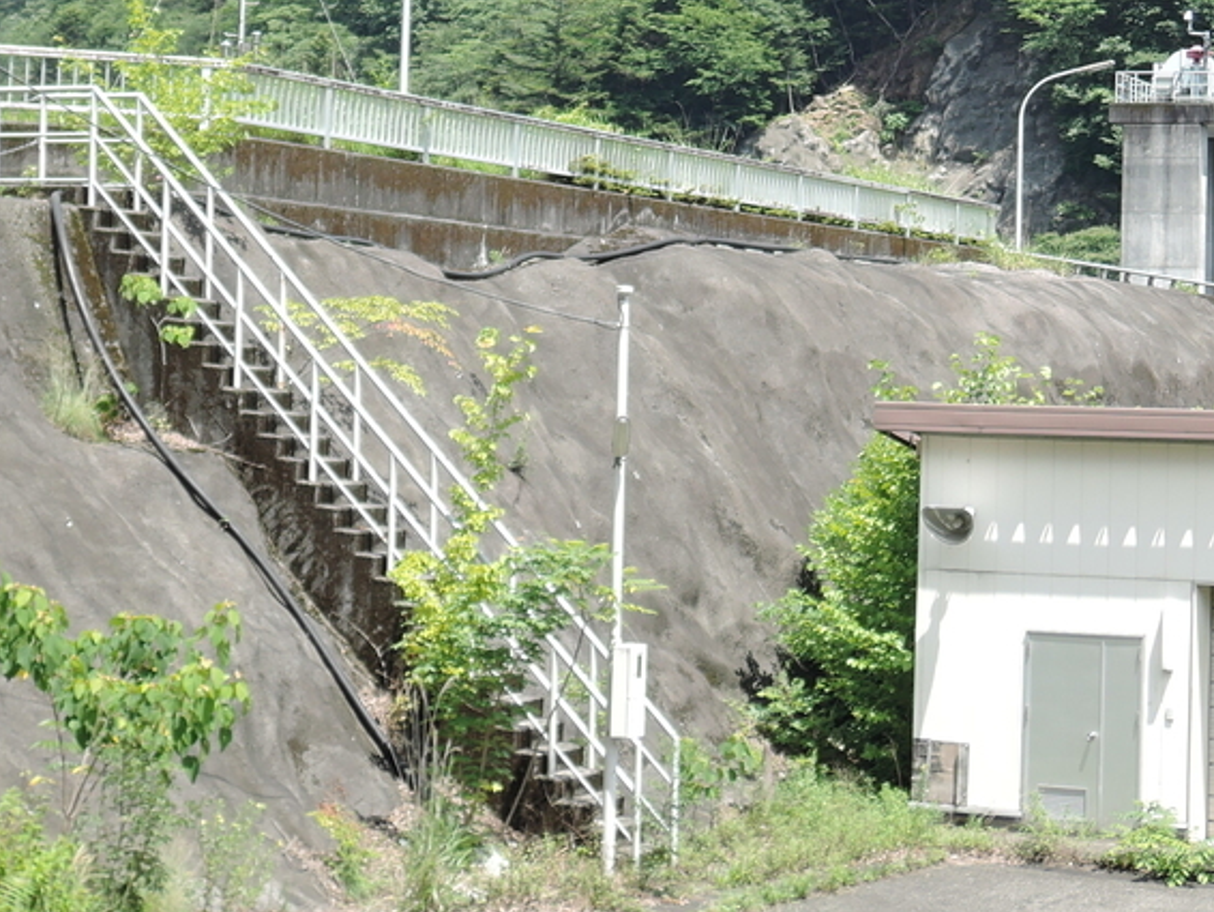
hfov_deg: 18.5
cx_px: 766
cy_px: 127
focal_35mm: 106
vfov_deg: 13.9
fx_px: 3719
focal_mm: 10.7
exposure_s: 1/320
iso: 80
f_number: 3.5
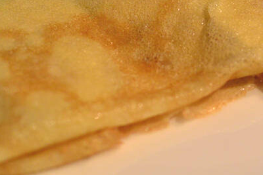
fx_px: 716
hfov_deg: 20.8
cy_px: 58
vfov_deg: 14.0
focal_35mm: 98
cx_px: 145
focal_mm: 18.5
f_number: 2.5
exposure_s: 1/400
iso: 200
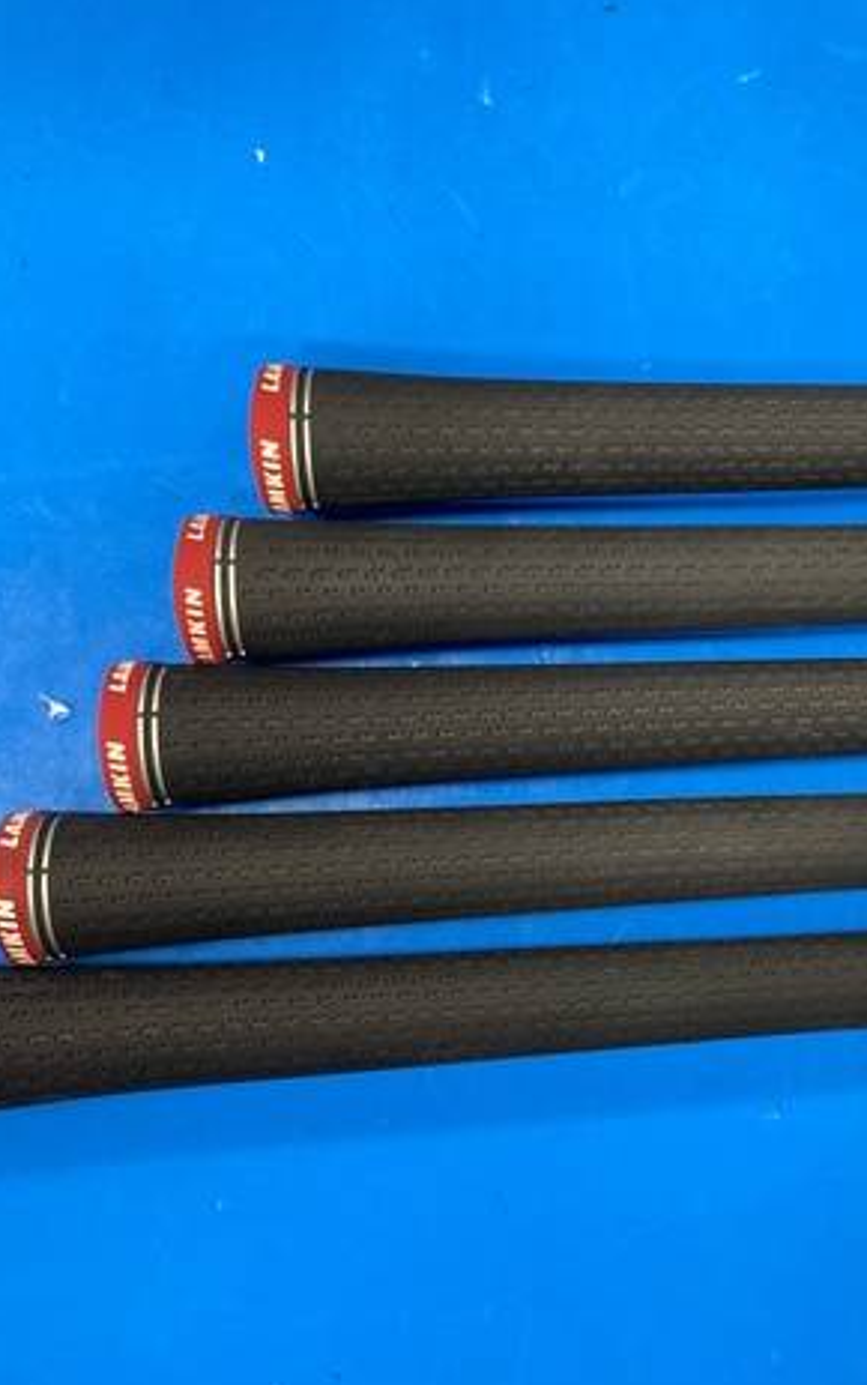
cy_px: 688
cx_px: 747
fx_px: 1548
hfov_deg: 30.2
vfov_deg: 48.2
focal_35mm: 41
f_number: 1.8
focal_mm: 3.99
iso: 80
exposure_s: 1/50
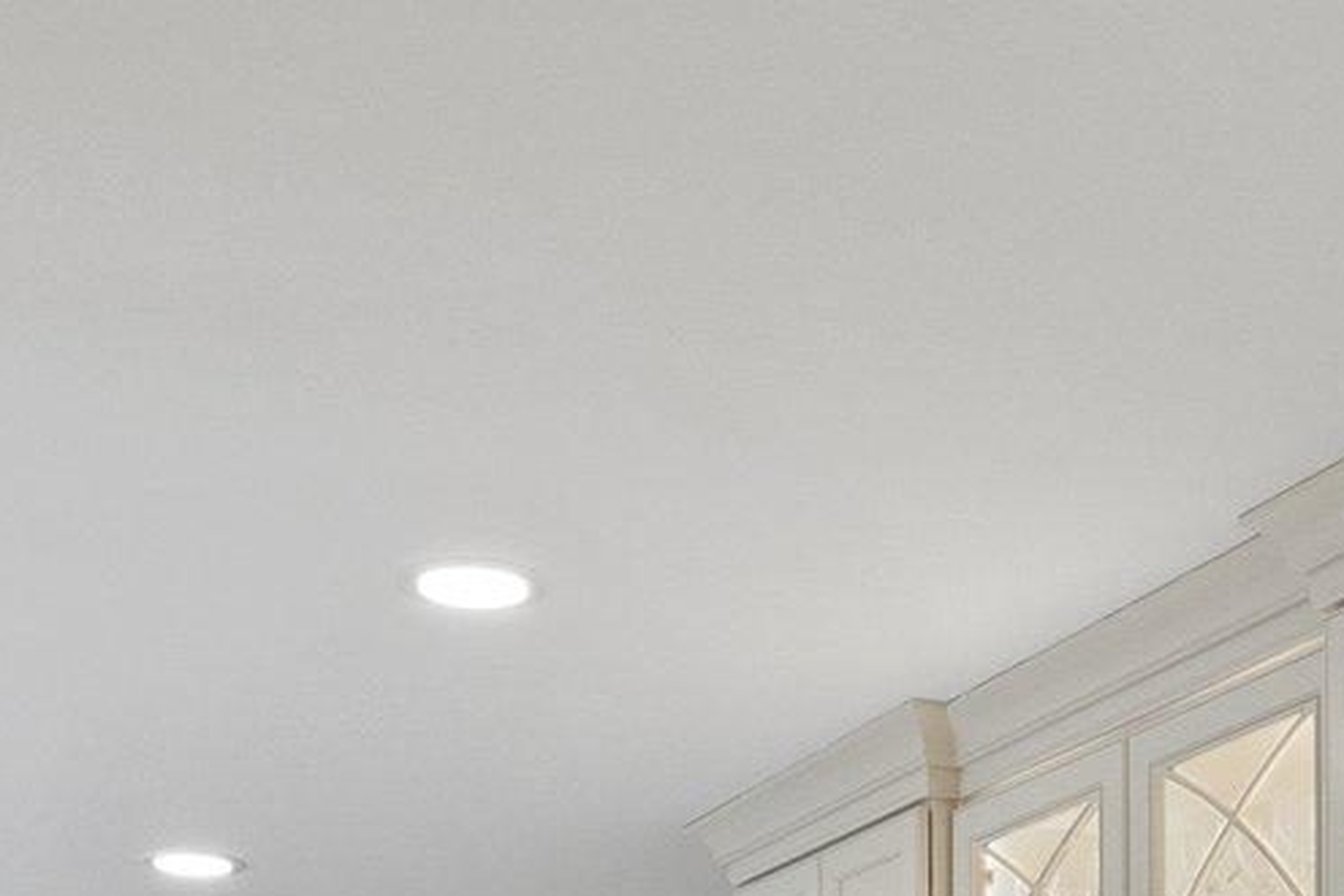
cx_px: 817
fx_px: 2314
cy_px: 1506
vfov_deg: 18.3
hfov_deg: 32.3
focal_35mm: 62
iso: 800
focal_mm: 10
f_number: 8
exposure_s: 1/4
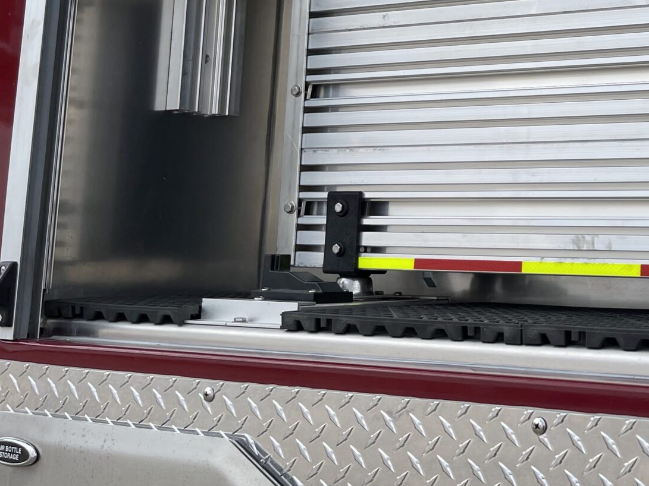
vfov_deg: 23.6
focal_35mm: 61
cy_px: 93
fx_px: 1144
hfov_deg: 28.2
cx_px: 750
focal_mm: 5.1
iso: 32
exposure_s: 1/2123
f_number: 1.6
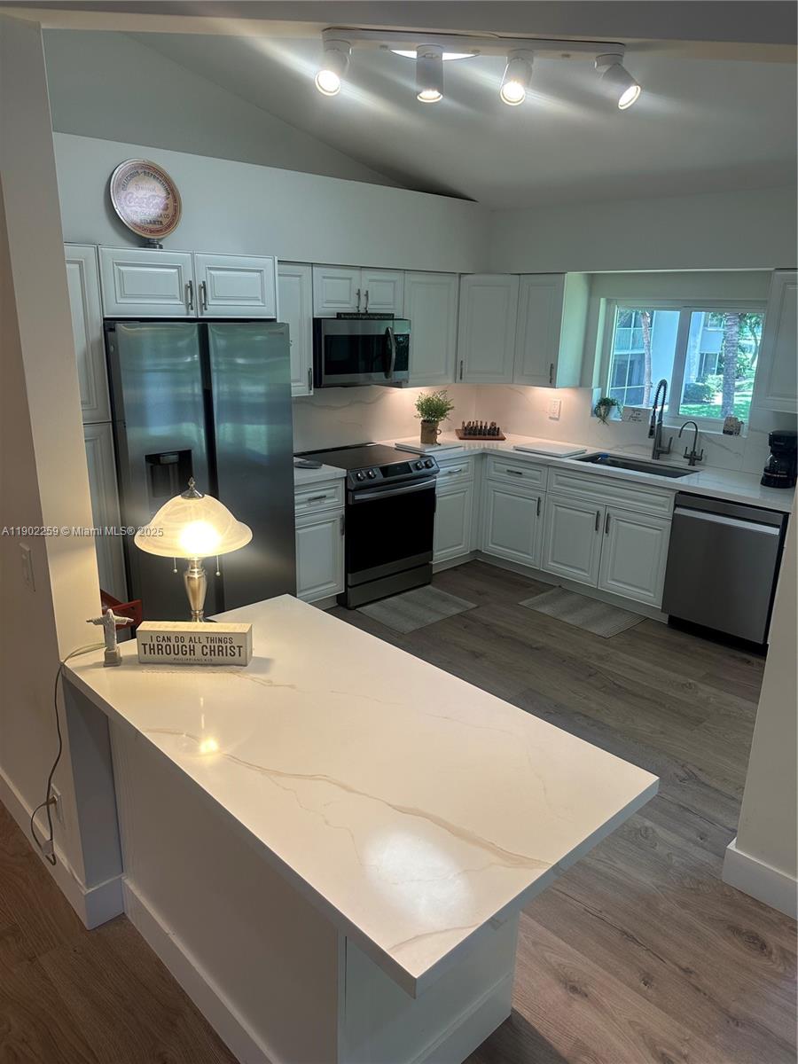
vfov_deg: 71.6
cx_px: 399
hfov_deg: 56.8
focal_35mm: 24
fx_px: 738
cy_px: 532
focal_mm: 6.86
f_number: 1.78
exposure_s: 1/120
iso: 64
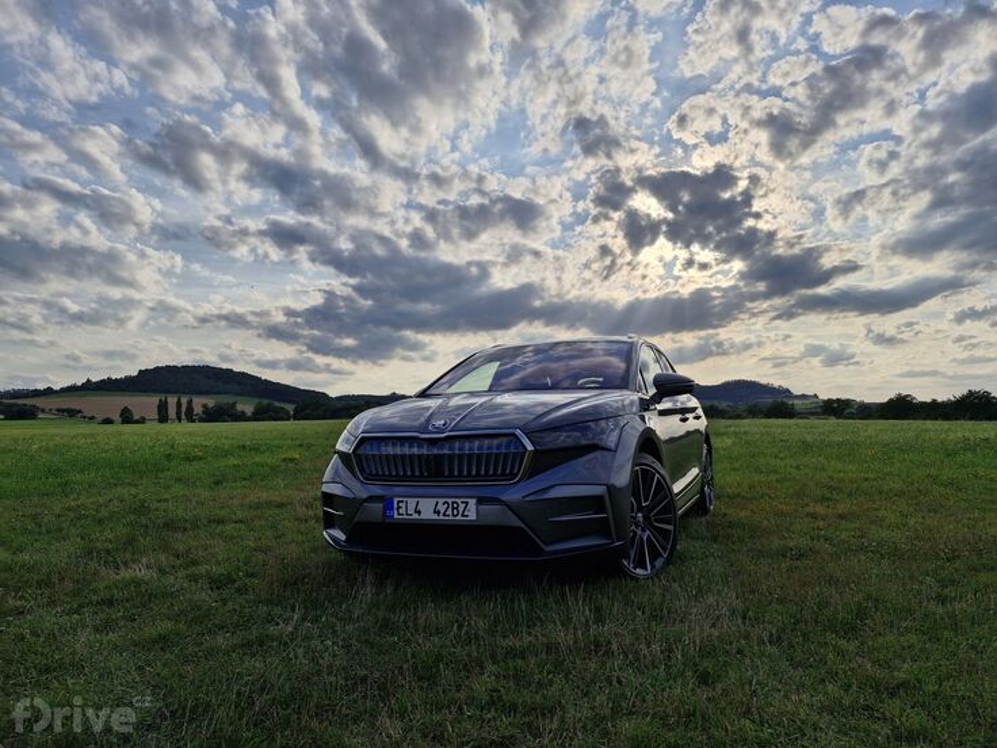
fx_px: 662
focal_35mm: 23
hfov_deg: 73.9
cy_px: 374
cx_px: 498
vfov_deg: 58.9
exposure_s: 1/3904
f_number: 1.8
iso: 50
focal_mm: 5.54
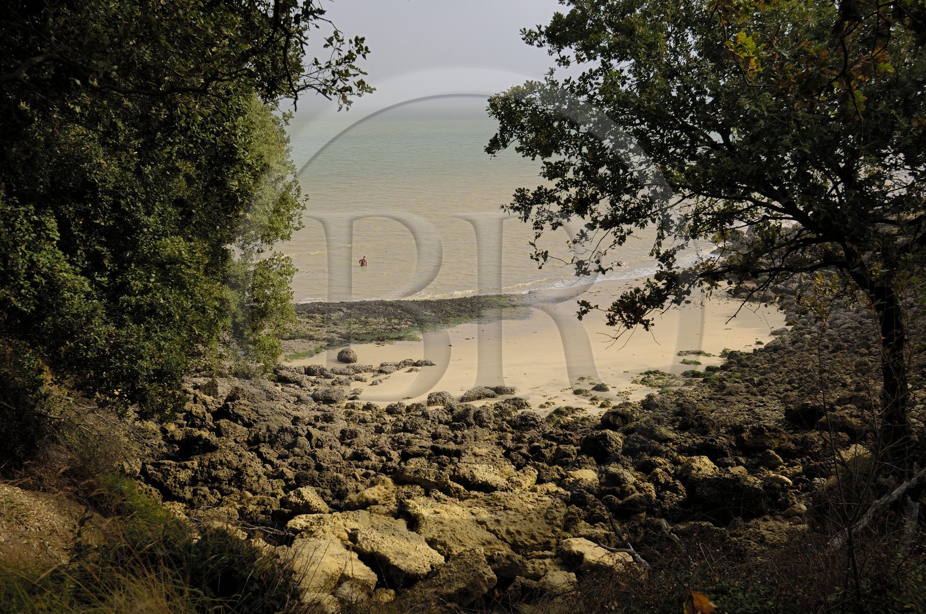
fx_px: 925
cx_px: 463
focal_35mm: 36
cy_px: 307
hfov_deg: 53.2
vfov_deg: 36.8
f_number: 8.5
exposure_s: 1/160
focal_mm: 24
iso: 100
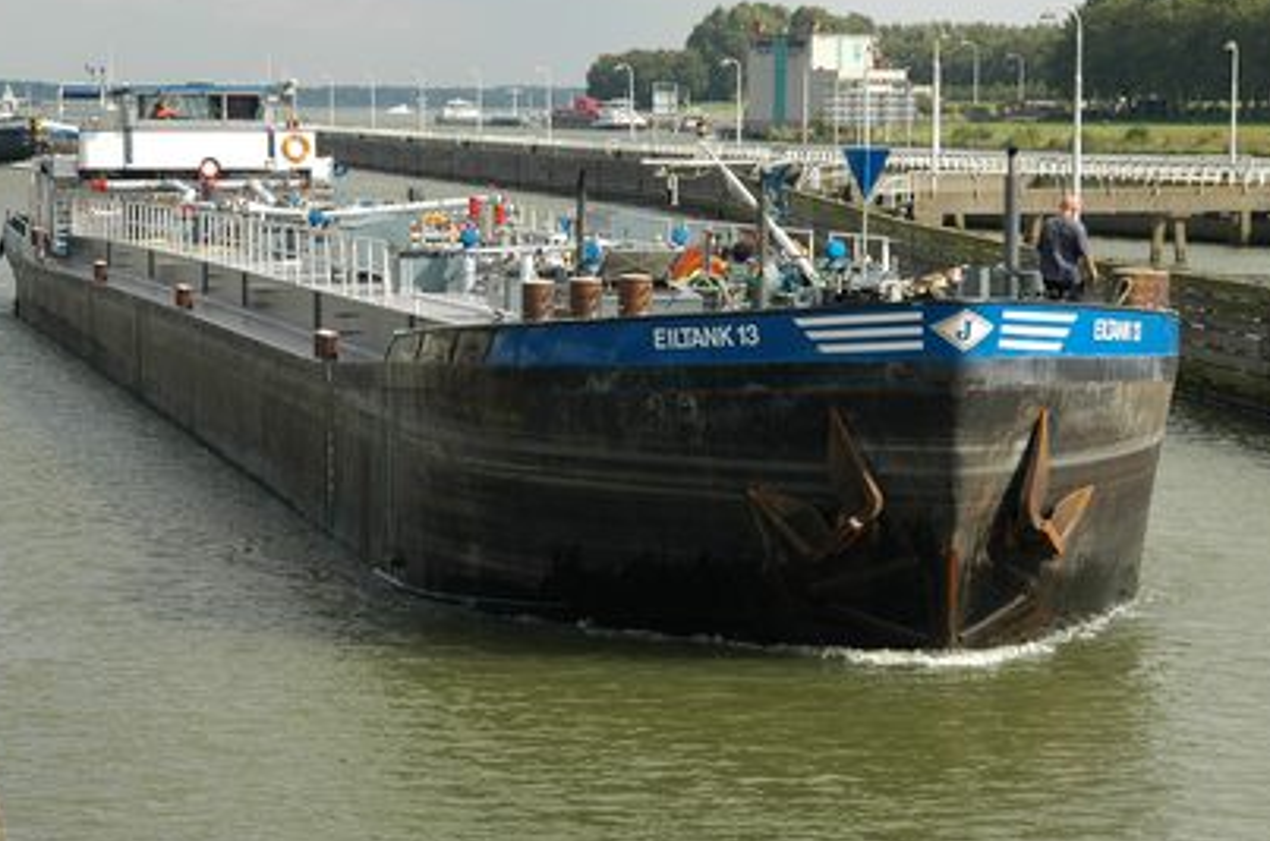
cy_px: 369
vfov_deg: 11.4
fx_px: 4211
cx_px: 635
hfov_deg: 17.1
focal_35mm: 120
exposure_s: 1/250
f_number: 10
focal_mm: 65
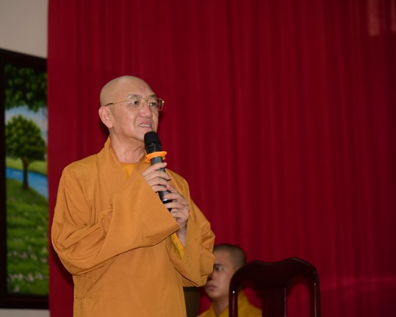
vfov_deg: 11.3
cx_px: 174
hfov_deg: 14.2
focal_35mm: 136
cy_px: 158
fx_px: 1594
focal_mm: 120
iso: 500
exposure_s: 1/60
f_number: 4
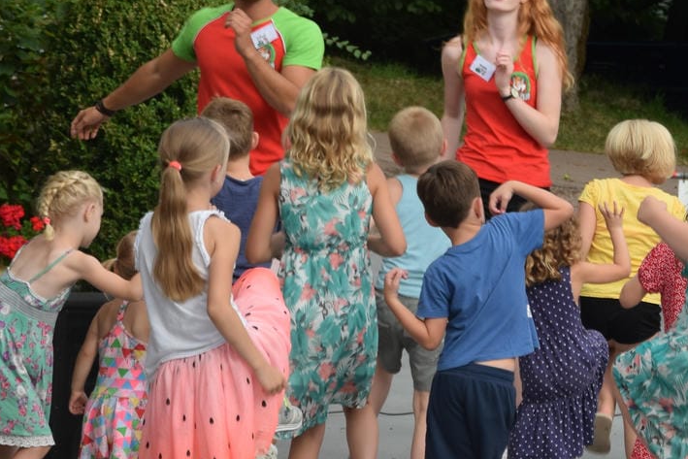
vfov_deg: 4.6
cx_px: 845
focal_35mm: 296
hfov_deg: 6.9
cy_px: 66
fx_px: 5658
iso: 100
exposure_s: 1/200
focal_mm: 70
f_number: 7.1
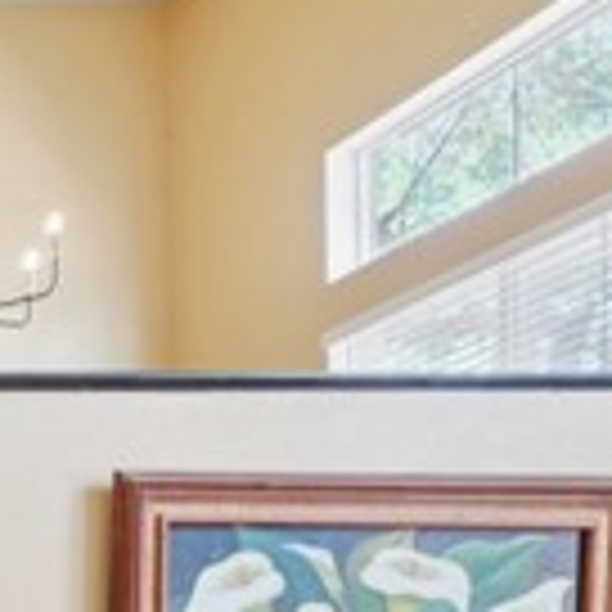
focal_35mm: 56
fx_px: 1120
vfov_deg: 25.0
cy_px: 860
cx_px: -688
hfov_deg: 17.7
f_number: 8
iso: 400
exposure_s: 1/8
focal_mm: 14
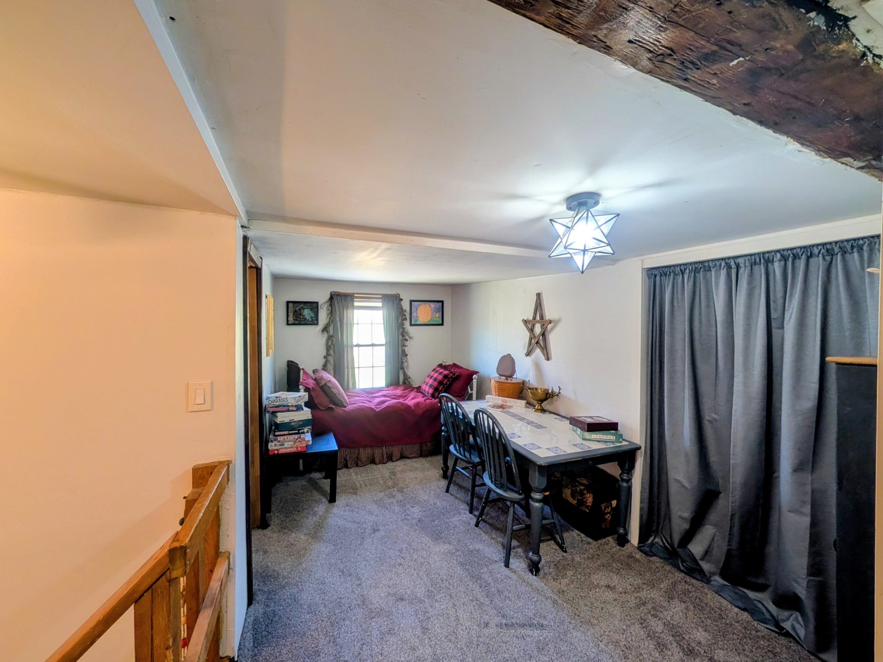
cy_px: 331
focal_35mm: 12
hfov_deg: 110.5
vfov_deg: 94.5
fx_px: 306
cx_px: 442
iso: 66
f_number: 1.7
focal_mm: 2.02
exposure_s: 1/60
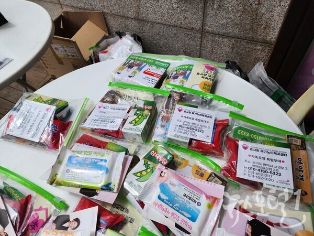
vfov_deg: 58.9
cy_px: 118
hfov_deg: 73.9
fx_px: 209
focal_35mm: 23
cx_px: 157
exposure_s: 1/807
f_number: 1.8
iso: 12
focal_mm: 6.4
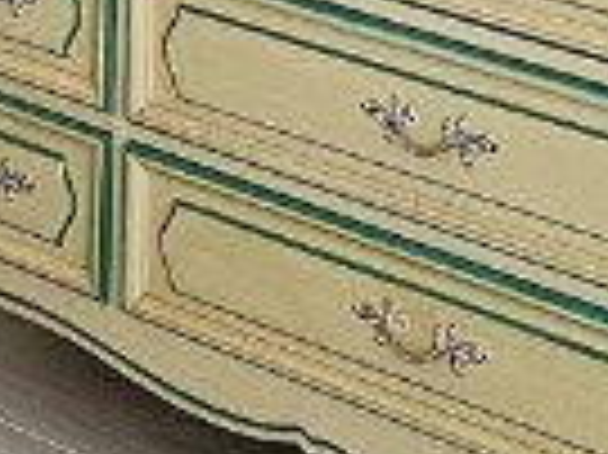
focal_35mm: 175
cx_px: -27
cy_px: -283
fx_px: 3071
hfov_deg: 11.2
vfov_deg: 8.2
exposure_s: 1/180
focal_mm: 6.3
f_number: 1.7
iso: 200
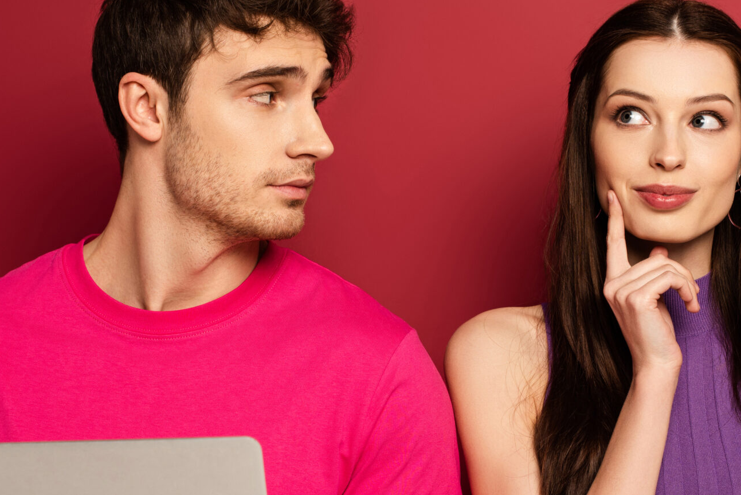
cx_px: 410
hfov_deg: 20.6
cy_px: 300
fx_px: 2038
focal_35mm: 99
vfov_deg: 13.8
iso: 100
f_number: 5.6
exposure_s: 1/160
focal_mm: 50
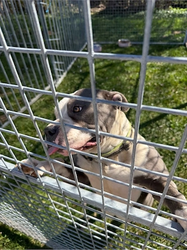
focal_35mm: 24
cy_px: 125
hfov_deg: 56.8
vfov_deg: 71.6
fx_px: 173
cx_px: 94
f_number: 1.78
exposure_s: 1/1770
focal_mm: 6.76
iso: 80
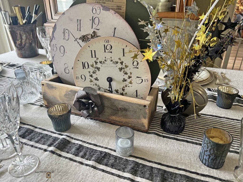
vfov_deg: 53.1
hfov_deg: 67.3
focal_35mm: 26
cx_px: 122
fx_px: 183
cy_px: 91
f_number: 1.5
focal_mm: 5.7
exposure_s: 1/60
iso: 200
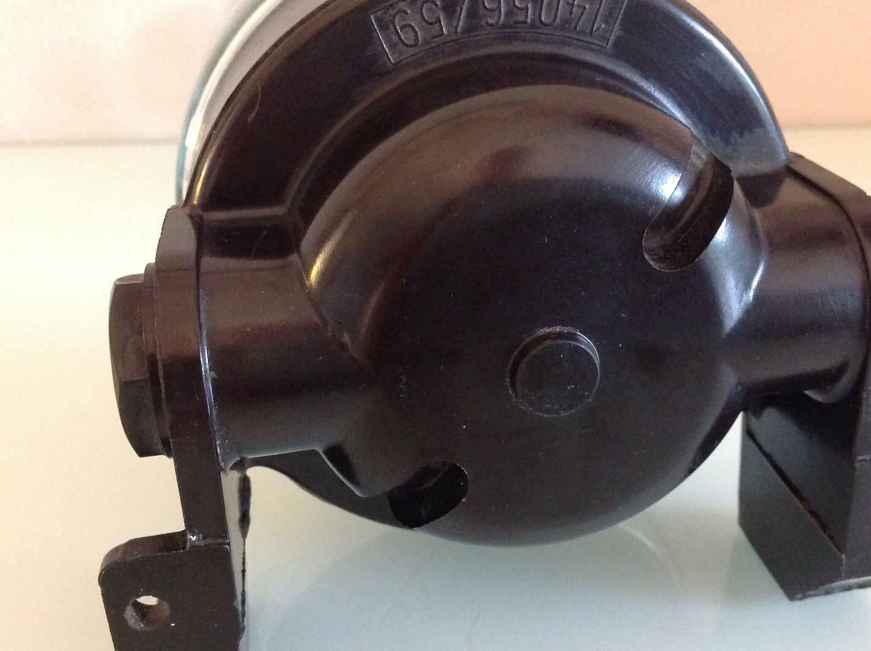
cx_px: 466
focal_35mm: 44
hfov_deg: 43.0
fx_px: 1105
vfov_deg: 32.8
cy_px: 323
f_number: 2.4
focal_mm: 4.28
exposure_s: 1/15
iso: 500
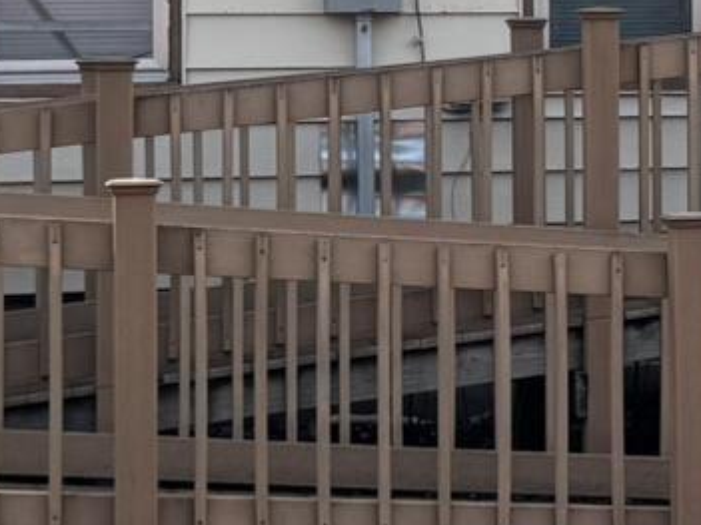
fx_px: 2834
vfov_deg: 10.5
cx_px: 851
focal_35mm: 140
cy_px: 20
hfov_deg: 13.7
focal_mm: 6.76
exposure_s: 1/2604
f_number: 1.78
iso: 80
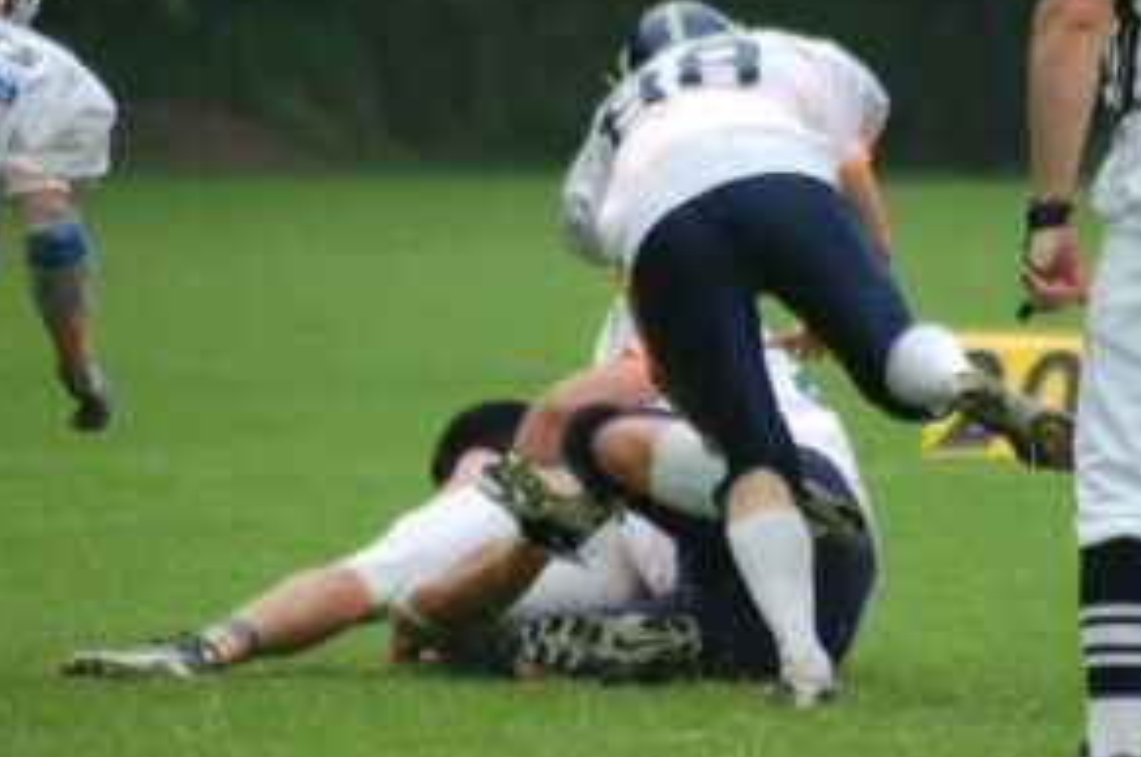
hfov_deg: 3.0
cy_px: 373
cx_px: 743
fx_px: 22149
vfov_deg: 2.0
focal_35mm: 700
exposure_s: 1/500
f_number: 5.6
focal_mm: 300
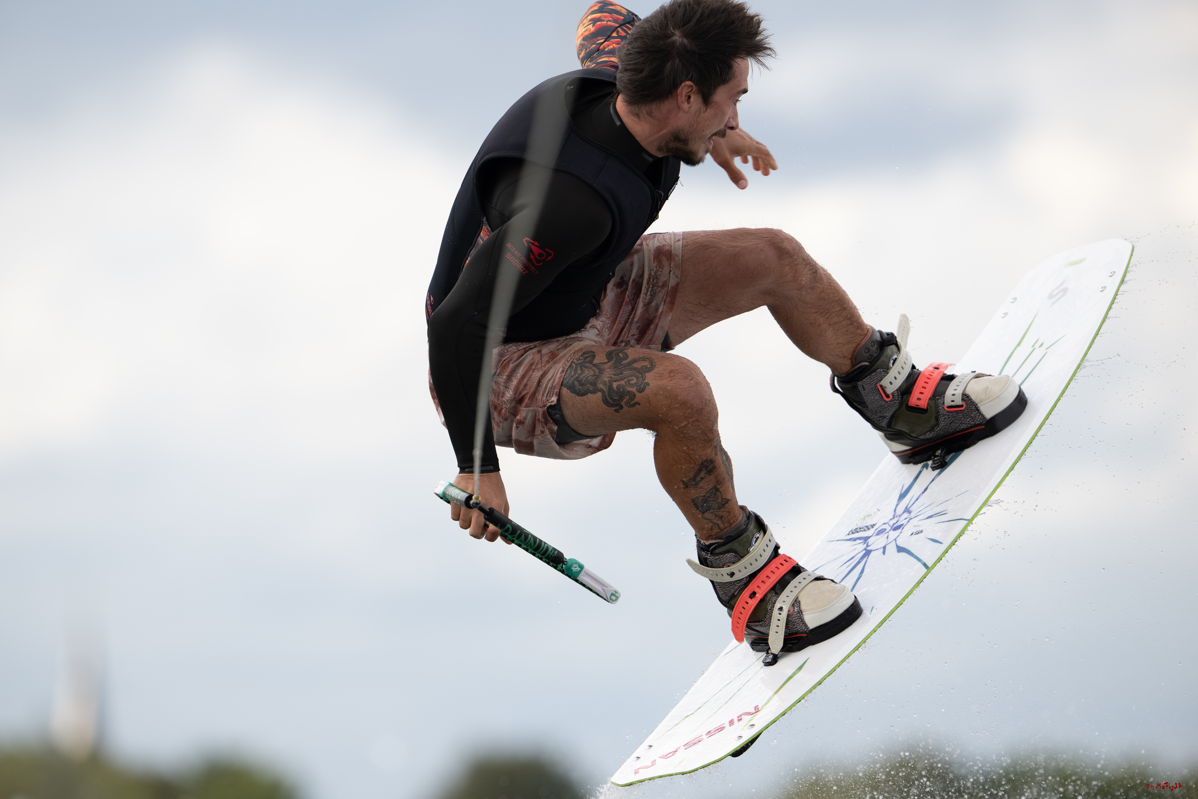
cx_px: 599
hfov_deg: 5.2
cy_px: 400
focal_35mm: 400
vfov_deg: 3.4
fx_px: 13310
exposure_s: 1/2500
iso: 500
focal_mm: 400
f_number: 4.5
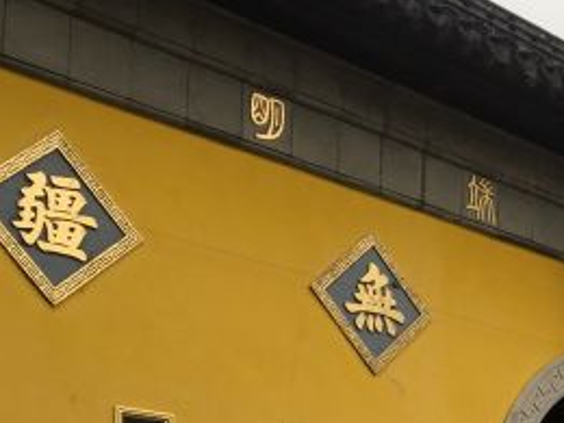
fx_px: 1271
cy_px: 552
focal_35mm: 78
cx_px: 688
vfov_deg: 17.7
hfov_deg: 22.9
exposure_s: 1/161
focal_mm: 4.15
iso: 25
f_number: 2.2
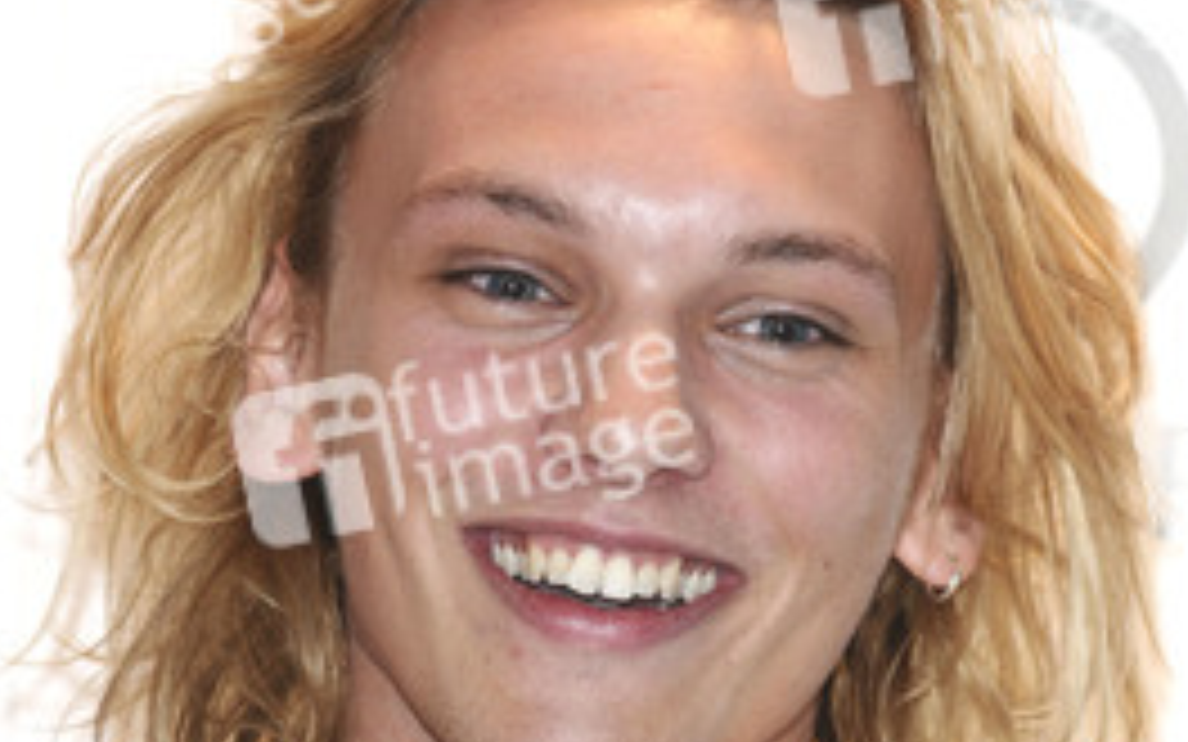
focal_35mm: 405
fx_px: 13105
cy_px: 666
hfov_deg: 5.2
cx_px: 596
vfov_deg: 3.2
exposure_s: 1/200
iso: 250
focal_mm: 175
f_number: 4
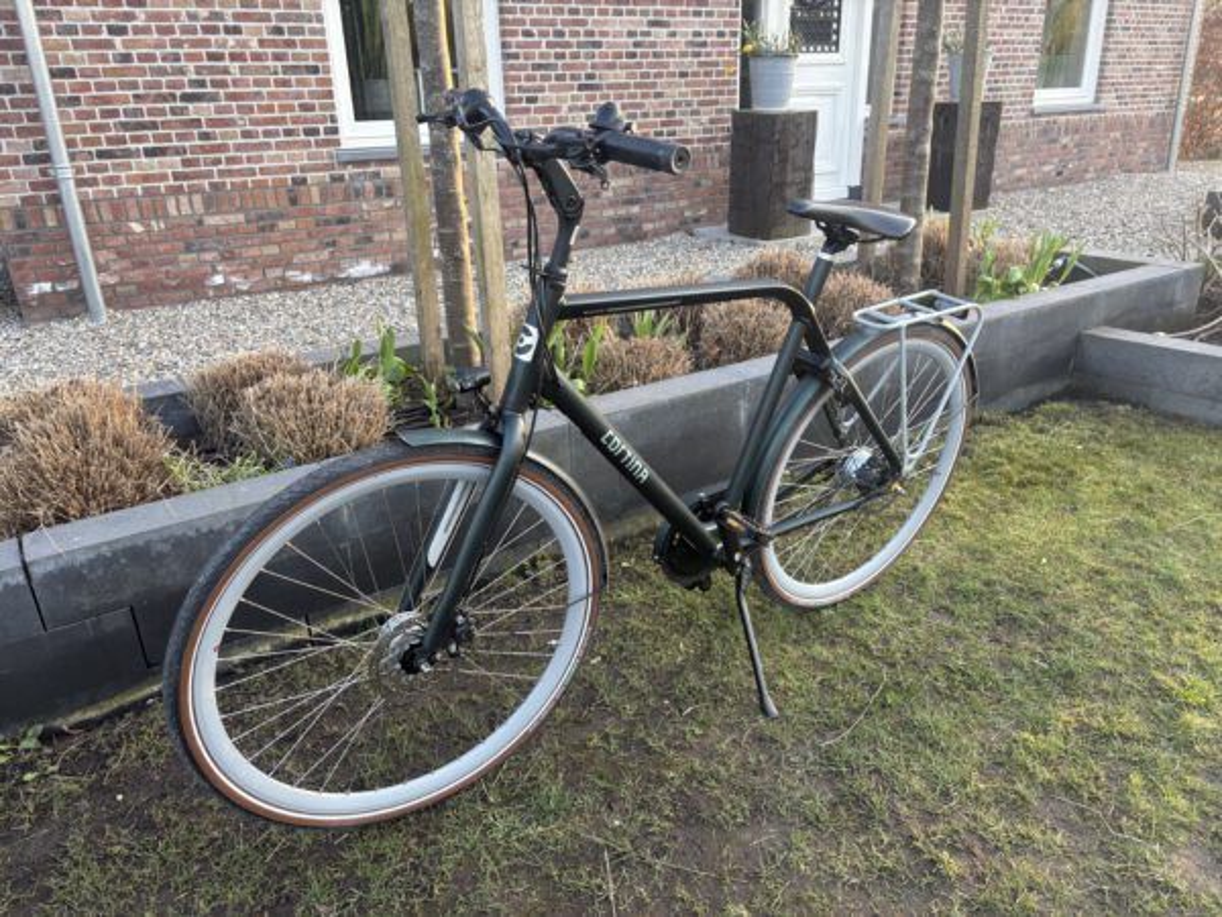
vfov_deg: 53.1
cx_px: 611
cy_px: 458
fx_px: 918
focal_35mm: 26
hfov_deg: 67.3
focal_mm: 5.96
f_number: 1.6
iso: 50
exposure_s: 1/122
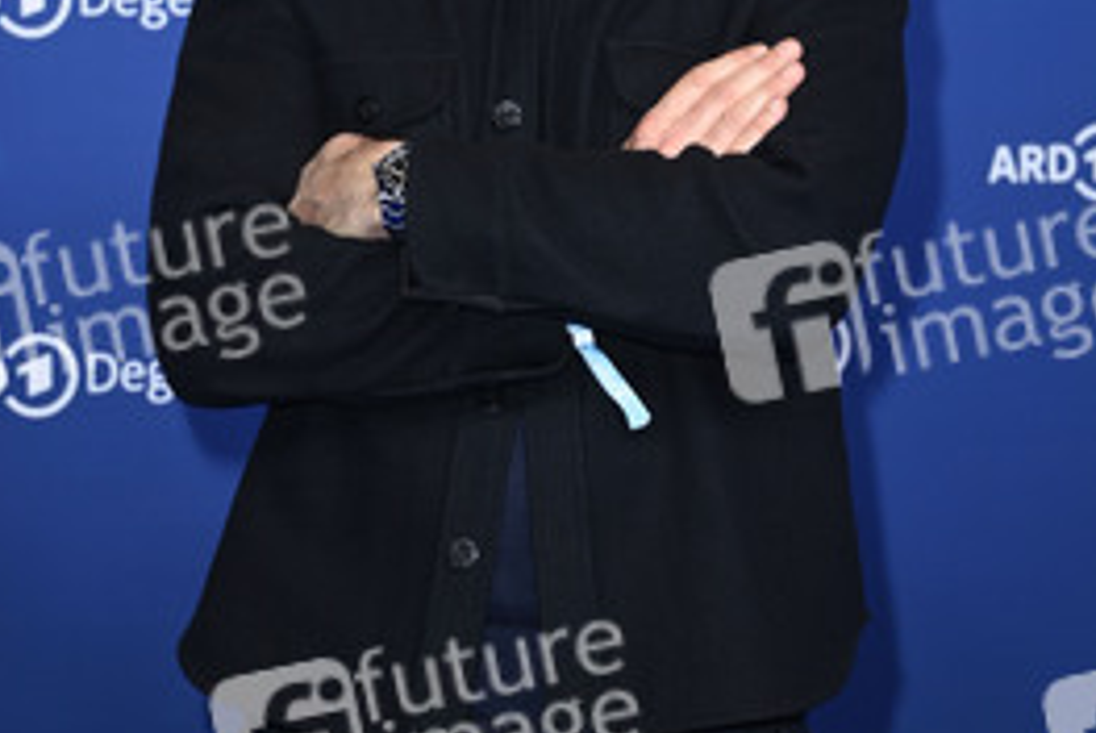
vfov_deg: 8.1
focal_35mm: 170
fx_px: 5181
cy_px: 96
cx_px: 546
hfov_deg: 12.1
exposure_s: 1/250
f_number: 5.6
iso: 1000
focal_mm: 112
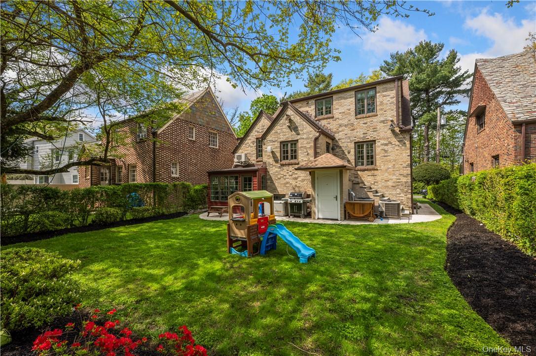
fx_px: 216
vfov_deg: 79.1
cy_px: 178
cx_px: 268
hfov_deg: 102.3
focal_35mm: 14
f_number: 11
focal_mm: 14.5
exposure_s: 1/125
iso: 200
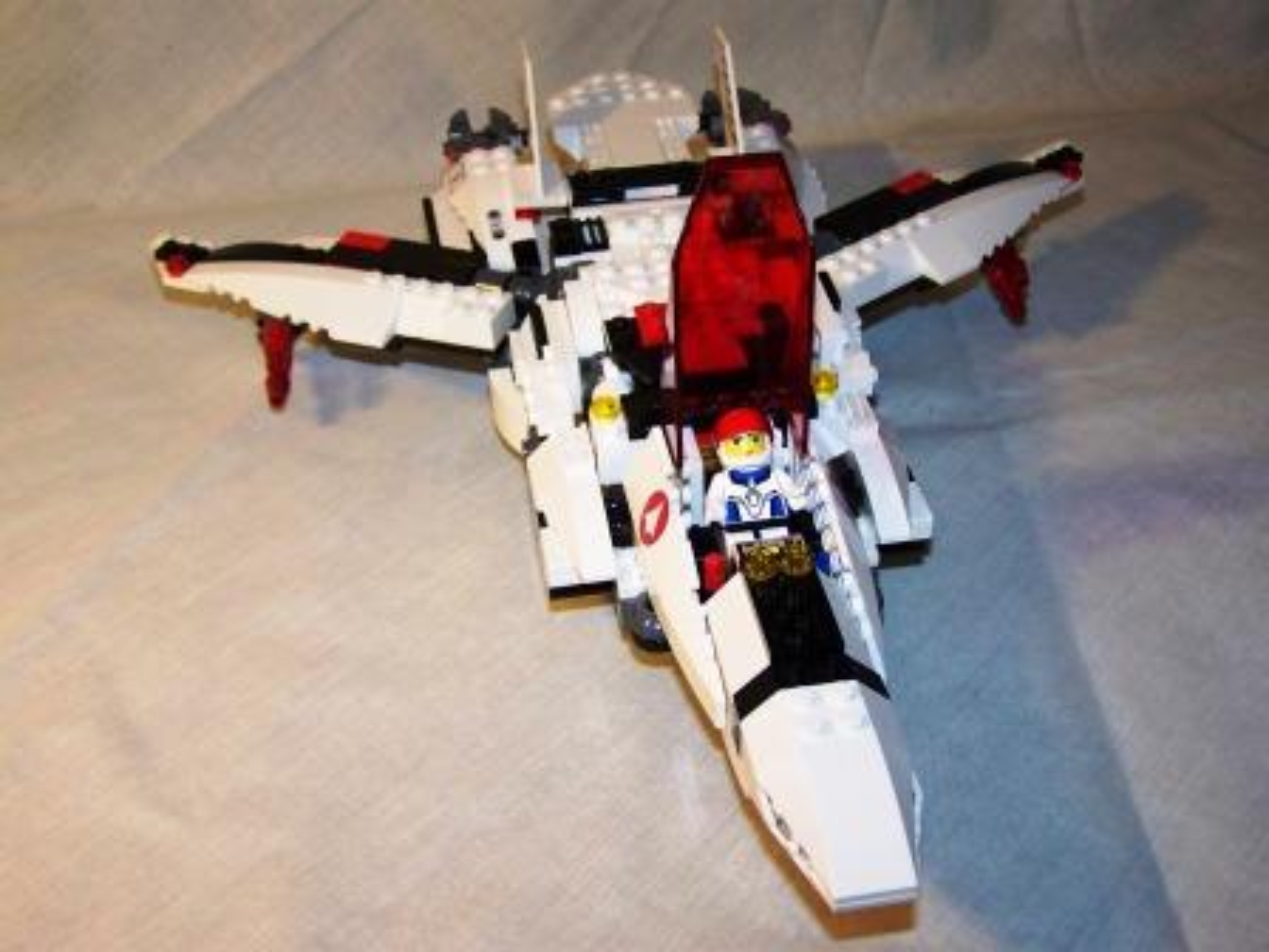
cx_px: 634
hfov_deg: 38.9
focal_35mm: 49
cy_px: 476
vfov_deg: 29.7
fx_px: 1796
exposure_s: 1/50
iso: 200
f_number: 2.8
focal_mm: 8.1
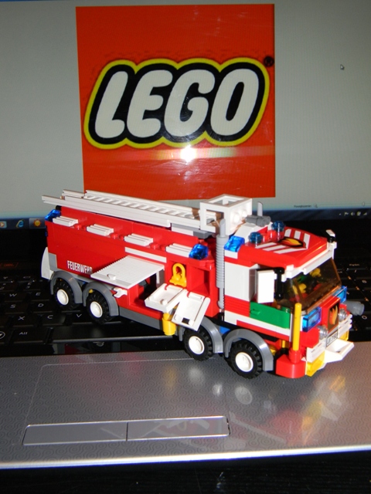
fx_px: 586
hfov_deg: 35.1
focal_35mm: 41
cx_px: 186
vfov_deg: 45.8
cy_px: 247
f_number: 3.8
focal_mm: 7.3
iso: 200
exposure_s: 1/30
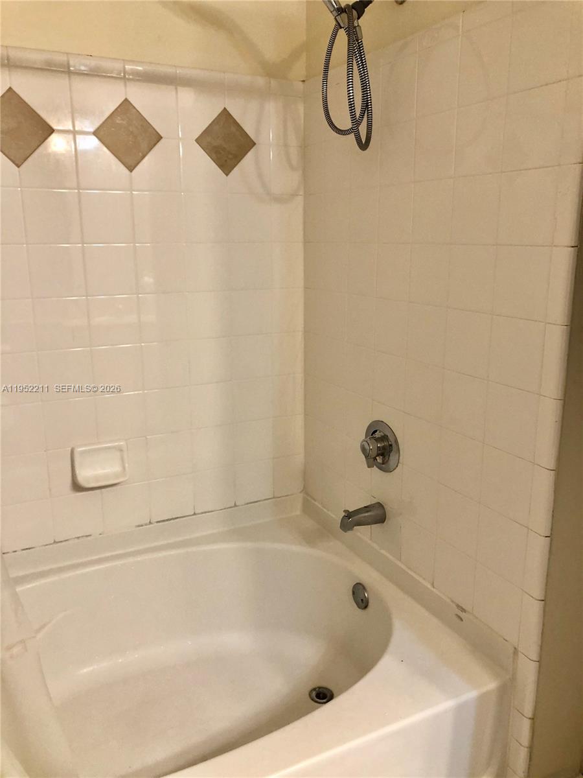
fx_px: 629
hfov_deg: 49.7
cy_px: 389
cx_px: 292
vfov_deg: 63.4
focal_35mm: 28
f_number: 1.8
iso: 40
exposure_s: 1/15
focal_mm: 3.99
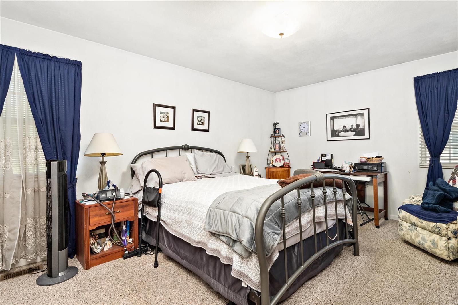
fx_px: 229
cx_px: 229
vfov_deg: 67.4
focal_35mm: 18
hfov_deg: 90.0
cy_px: 152
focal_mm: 9
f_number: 9
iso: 640
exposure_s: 1/160
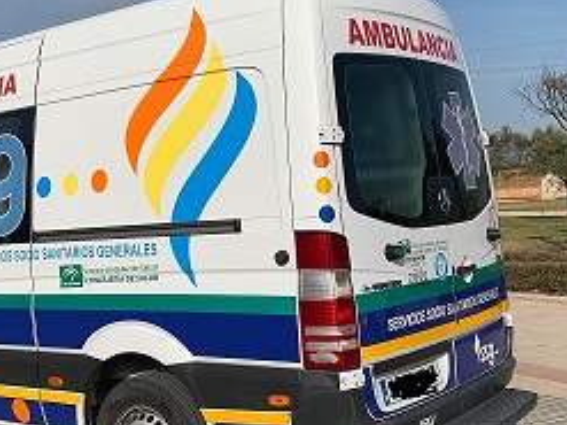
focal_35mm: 53
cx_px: 179
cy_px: 170
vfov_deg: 27.4
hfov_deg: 35.7
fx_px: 868
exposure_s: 1/4098
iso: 25
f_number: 1.8
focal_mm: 4.25
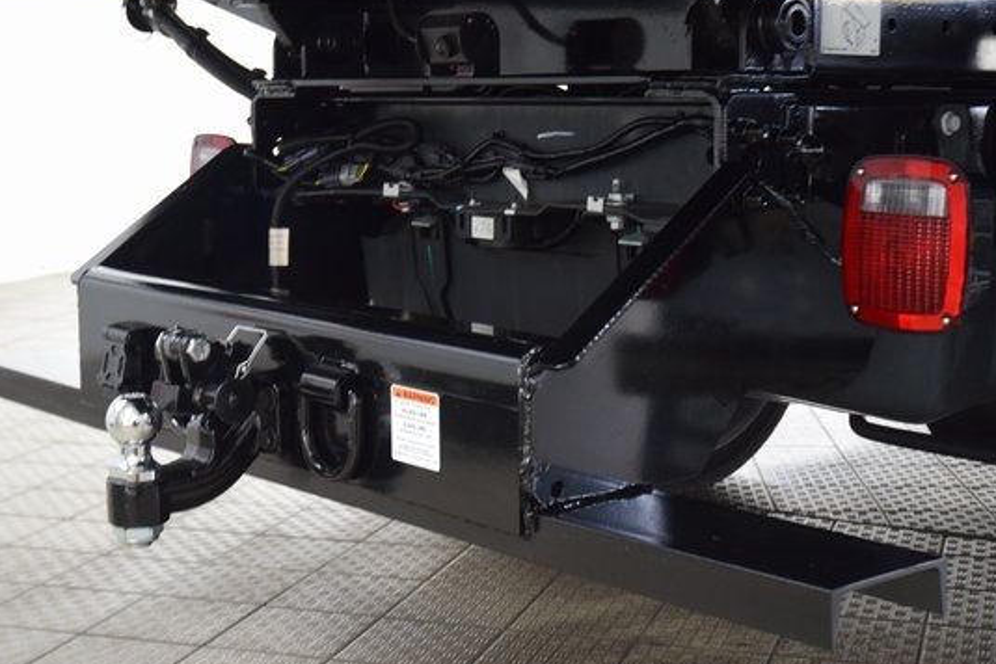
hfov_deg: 32.9
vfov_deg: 22.3
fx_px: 1688
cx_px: 521
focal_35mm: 61
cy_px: 315
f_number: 4
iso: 1600
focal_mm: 34
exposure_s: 1/20
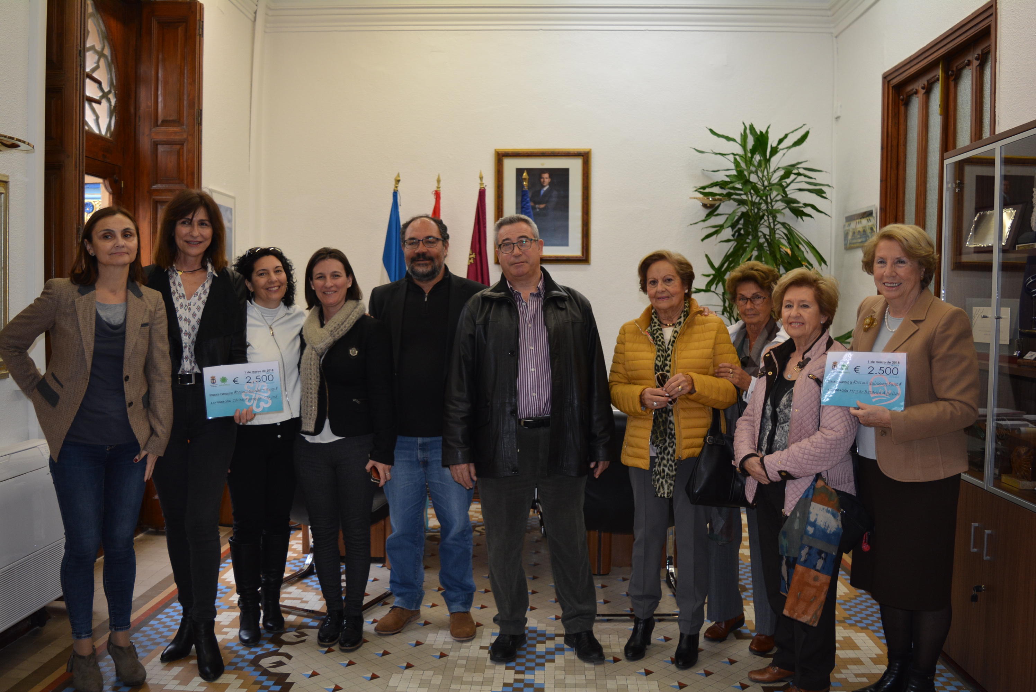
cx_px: 518
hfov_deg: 59.5
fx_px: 907
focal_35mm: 32
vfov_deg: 41.8
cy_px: 346
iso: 400
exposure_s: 1/100
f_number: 3.8
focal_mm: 21
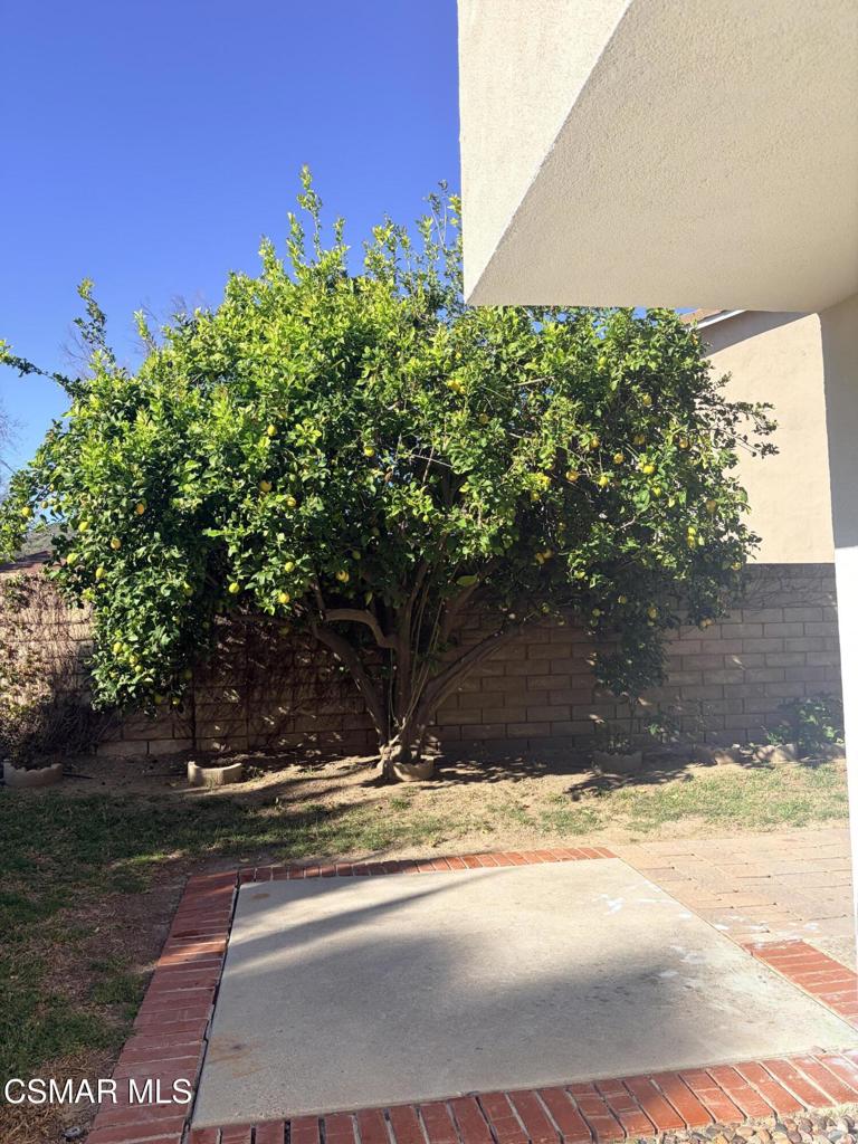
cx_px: 429
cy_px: 572
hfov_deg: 53.1
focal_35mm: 26
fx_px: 859
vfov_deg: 67.3
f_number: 1.6
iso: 50
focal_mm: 5.96
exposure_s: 1/1706
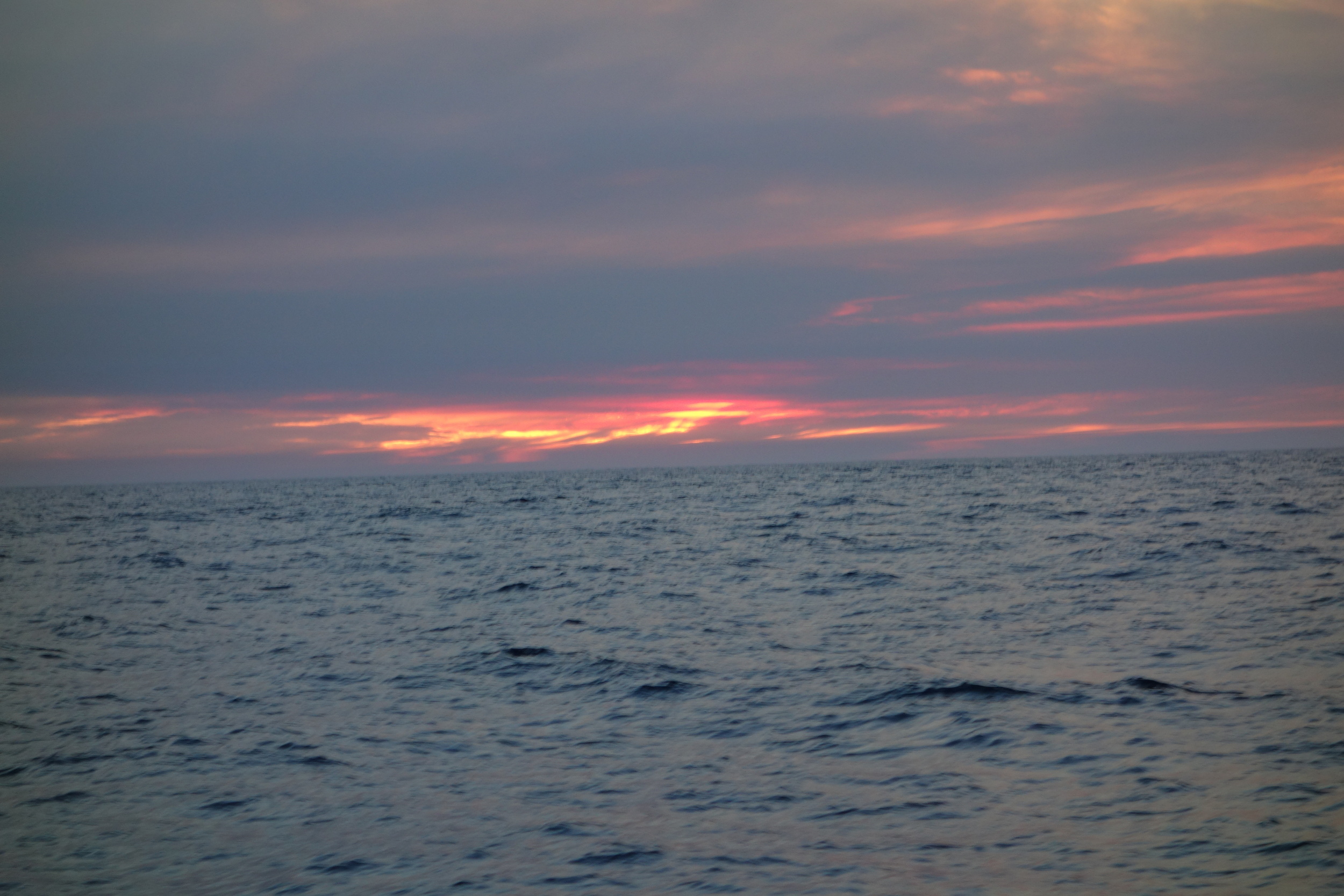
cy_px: 448
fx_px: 3733
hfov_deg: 20.4
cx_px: 672
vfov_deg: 13.7
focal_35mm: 100
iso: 320
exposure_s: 1/100
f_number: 4.9
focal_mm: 37.1
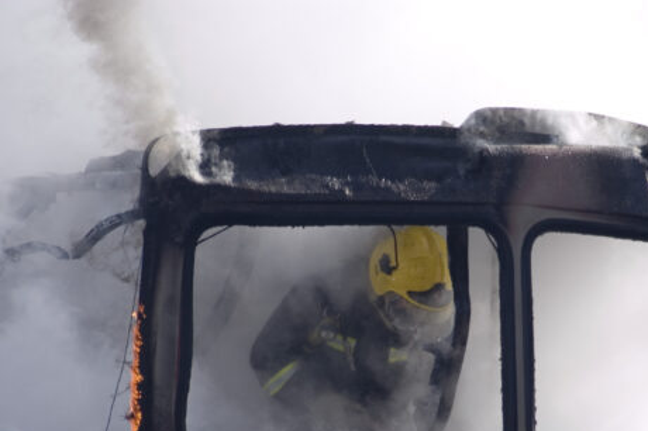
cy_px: 315
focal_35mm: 430
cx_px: 397
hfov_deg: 4.8
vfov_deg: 3.2
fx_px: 7729
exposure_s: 1/350
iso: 200
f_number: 5
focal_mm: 195
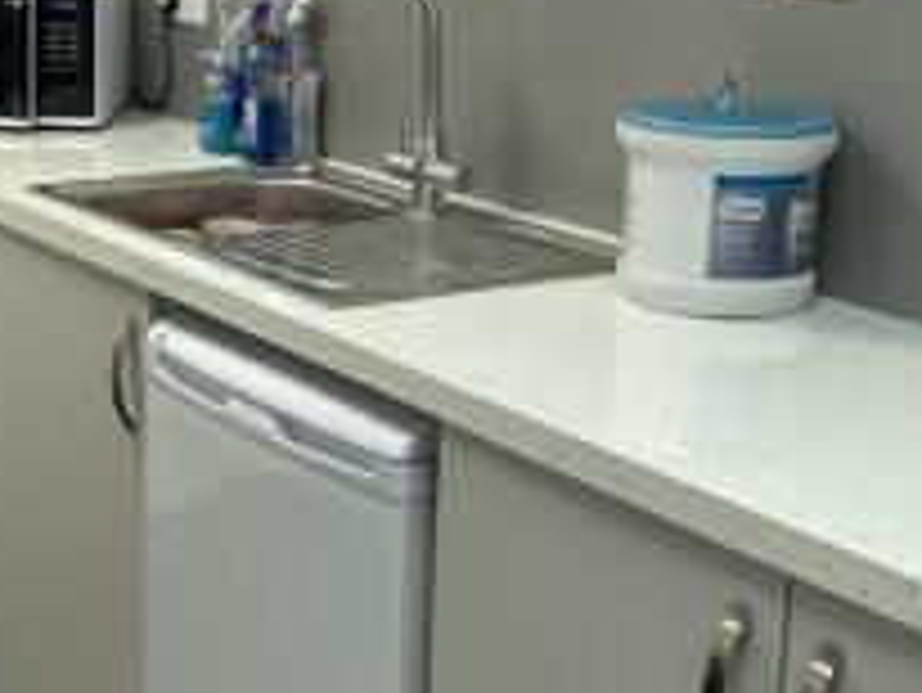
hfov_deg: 25.3
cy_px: 272
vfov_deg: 19.9
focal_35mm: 74
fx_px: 1972
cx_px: 56
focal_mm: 5.1
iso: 80
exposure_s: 1/100
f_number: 1.6
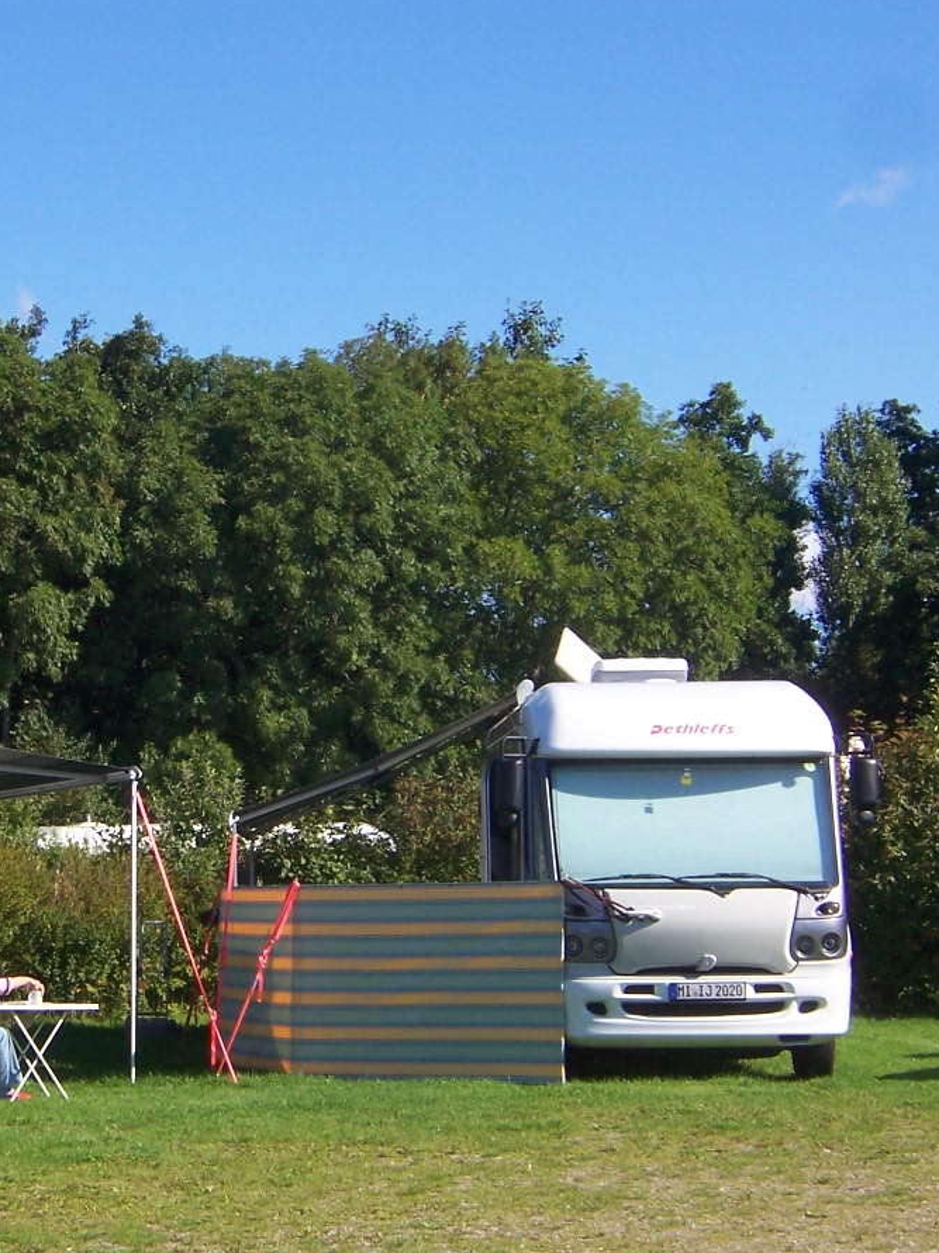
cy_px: 626
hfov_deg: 16.4
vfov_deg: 22.0
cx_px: 144
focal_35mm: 89
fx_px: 3221
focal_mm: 11
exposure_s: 1/250
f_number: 6.7
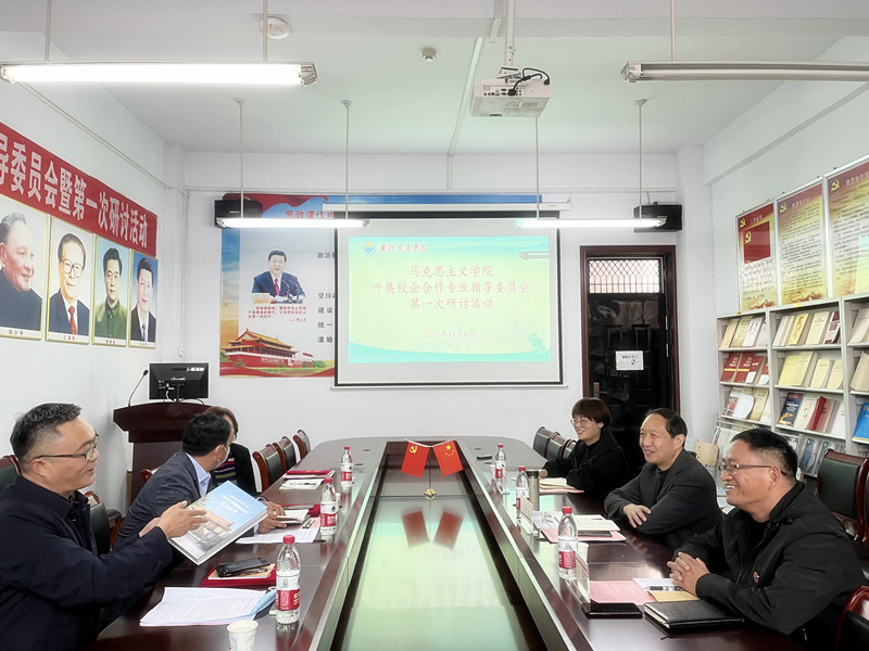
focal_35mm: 26
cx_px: 434
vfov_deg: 53.1
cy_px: 326
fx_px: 653
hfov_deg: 67.3
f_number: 1.6
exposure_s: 1/50
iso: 125
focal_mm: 5.1
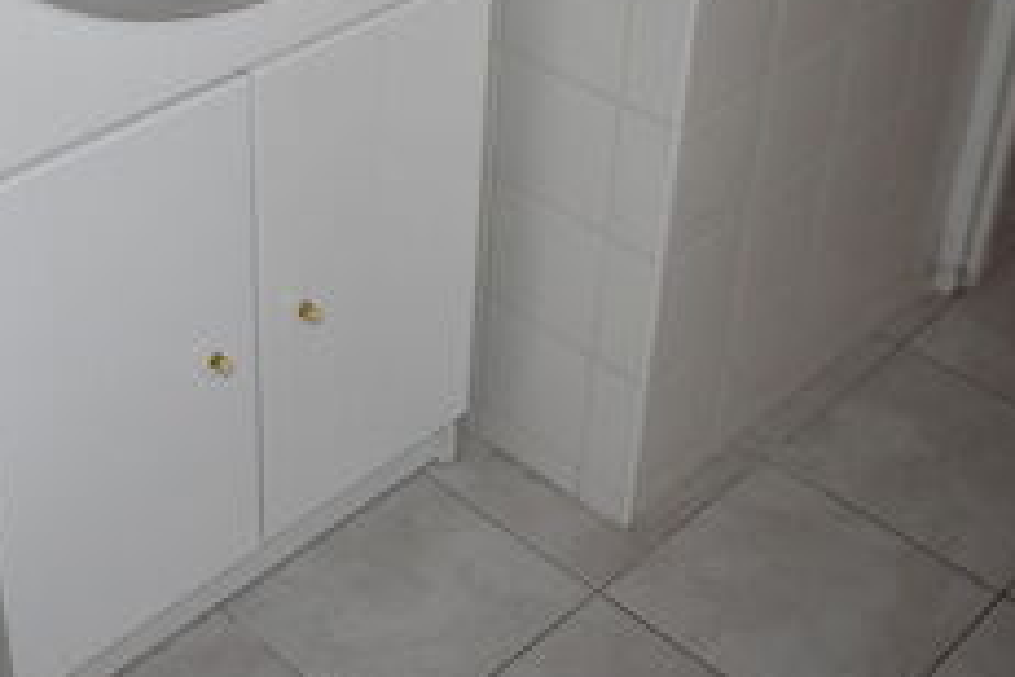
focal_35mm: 56
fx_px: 1579
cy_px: 145
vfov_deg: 23.9
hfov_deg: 35.3
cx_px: 334
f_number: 3.5
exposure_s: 1/160
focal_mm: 18
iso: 800
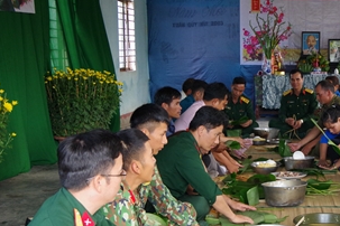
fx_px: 718
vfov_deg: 17.8
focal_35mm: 76
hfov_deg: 26.0
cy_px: 170
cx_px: 285
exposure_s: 1/80
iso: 1000
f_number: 5
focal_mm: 24
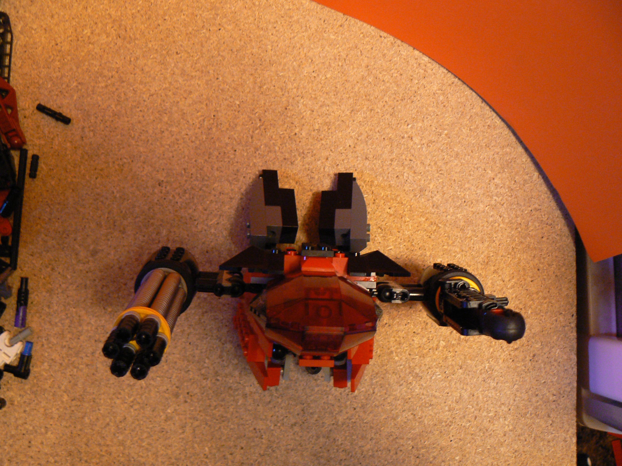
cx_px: 311
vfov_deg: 39.7
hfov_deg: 51.4
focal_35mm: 36
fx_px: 647
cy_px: 233
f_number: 2.8
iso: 200
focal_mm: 6
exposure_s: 1/10
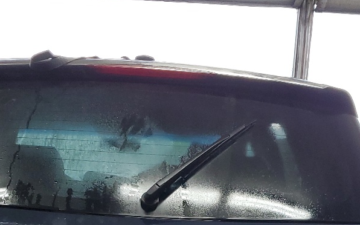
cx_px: 158
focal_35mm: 74
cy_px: 311
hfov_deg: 27.8
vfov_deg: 16.4
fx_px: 726
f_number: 1.5
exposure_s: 1/60.2
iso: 90
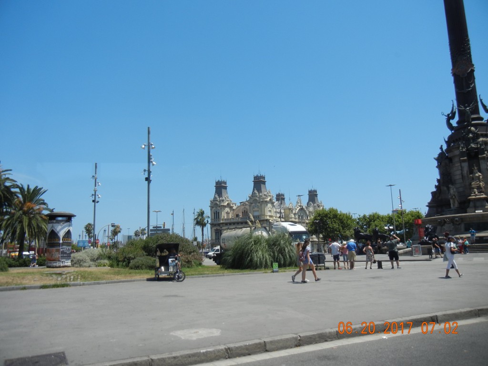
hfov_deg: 60.0
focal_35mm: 30
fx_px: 423
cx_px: 244
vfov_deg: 46.8
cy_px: 183
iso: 160
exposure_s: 1/440
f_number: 7
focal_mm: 5.4
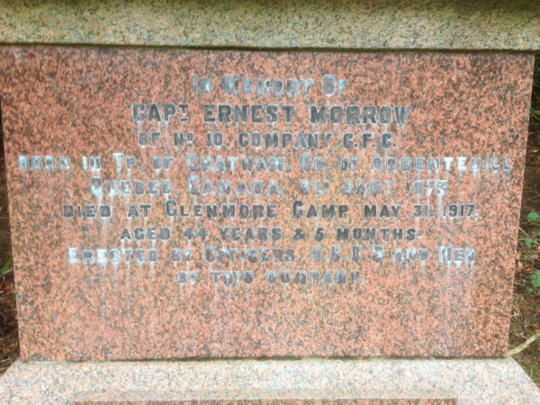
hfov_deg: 55.4
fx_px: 515
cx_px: 270
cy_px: 202
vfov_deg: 42.9
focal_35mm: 33
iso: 100
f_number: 2.4
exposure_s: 1/20
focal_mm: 4.12
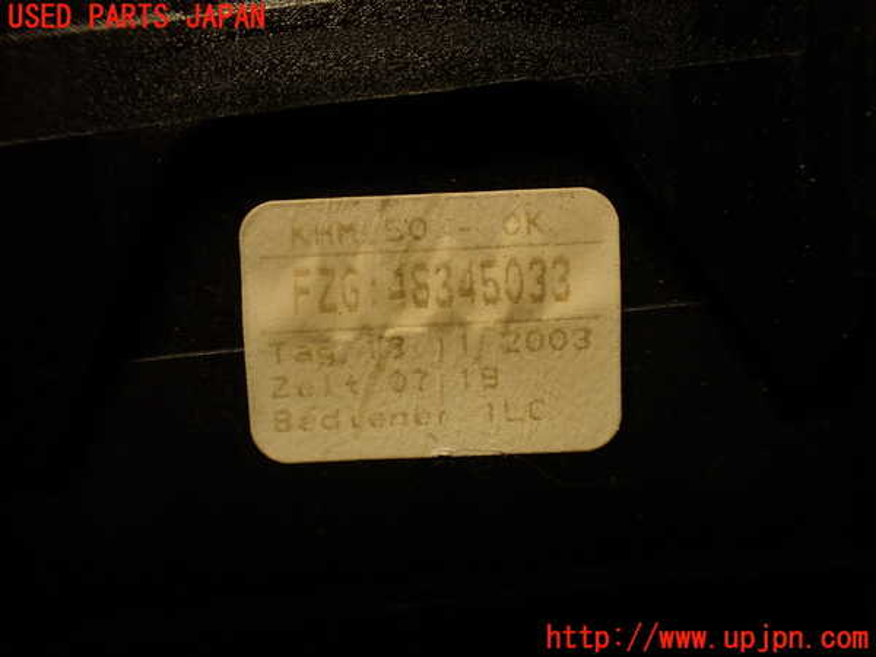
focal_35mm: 30
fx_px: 759
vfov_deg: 46.8
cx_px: 438
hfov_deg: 60.0
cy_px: 328
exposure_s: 1/40
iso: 200
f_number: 2.3
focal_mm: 5.4
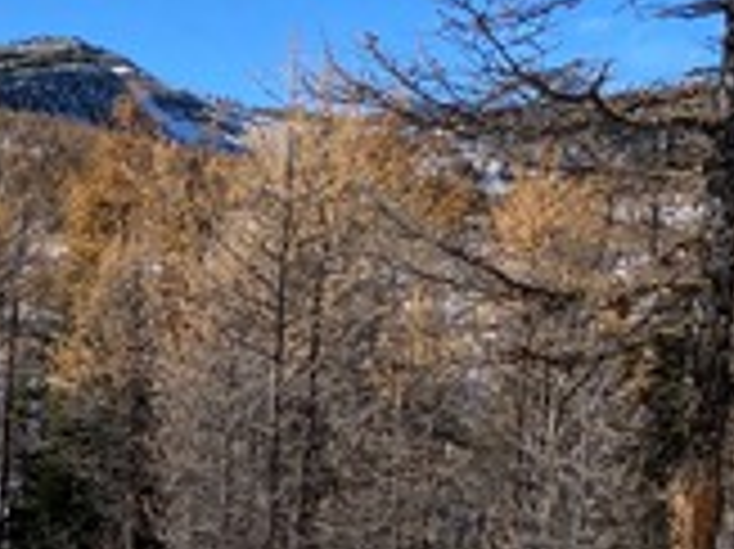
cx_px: -315
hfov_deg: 21.2
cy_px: 403
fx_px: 1695
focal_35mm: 80
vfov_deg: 18.3
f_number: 1.8
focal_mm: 4.25
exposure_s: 1/3610
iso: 32
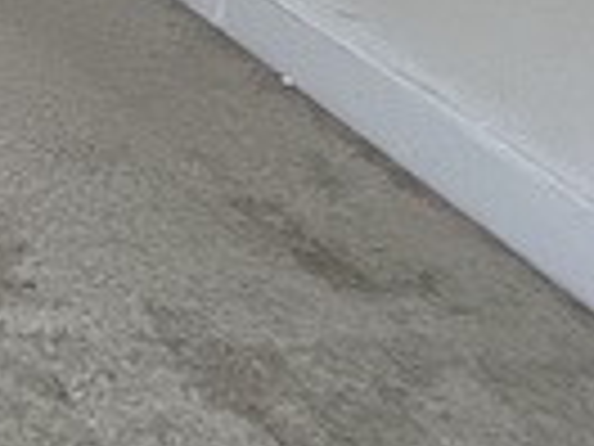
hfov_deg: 14.1
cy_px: -505
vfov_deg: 14.6
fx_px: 1356
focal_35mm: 79
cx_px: -909
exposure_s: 1/60
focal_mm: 1.57
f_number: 1.8
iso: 320
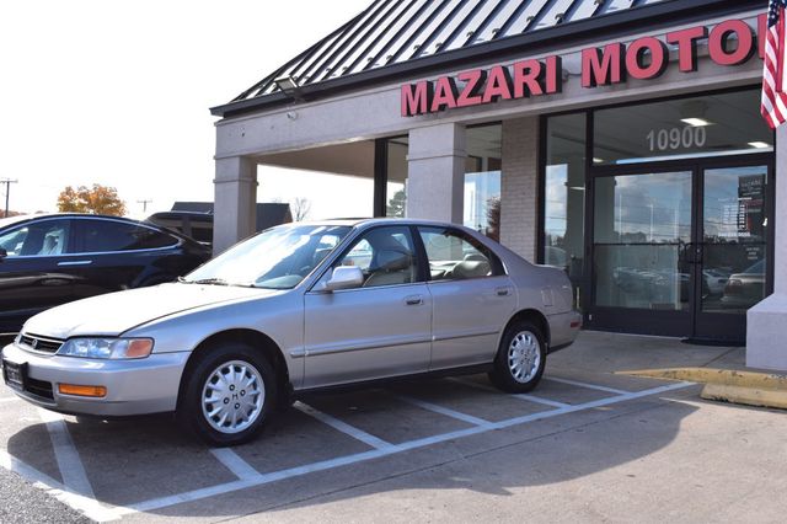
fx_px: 787
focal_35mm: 36
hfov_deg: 53.2
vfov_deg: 36.8
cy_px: 262
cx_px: 394
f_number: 10
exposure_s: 1/320
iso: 400
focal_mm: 24
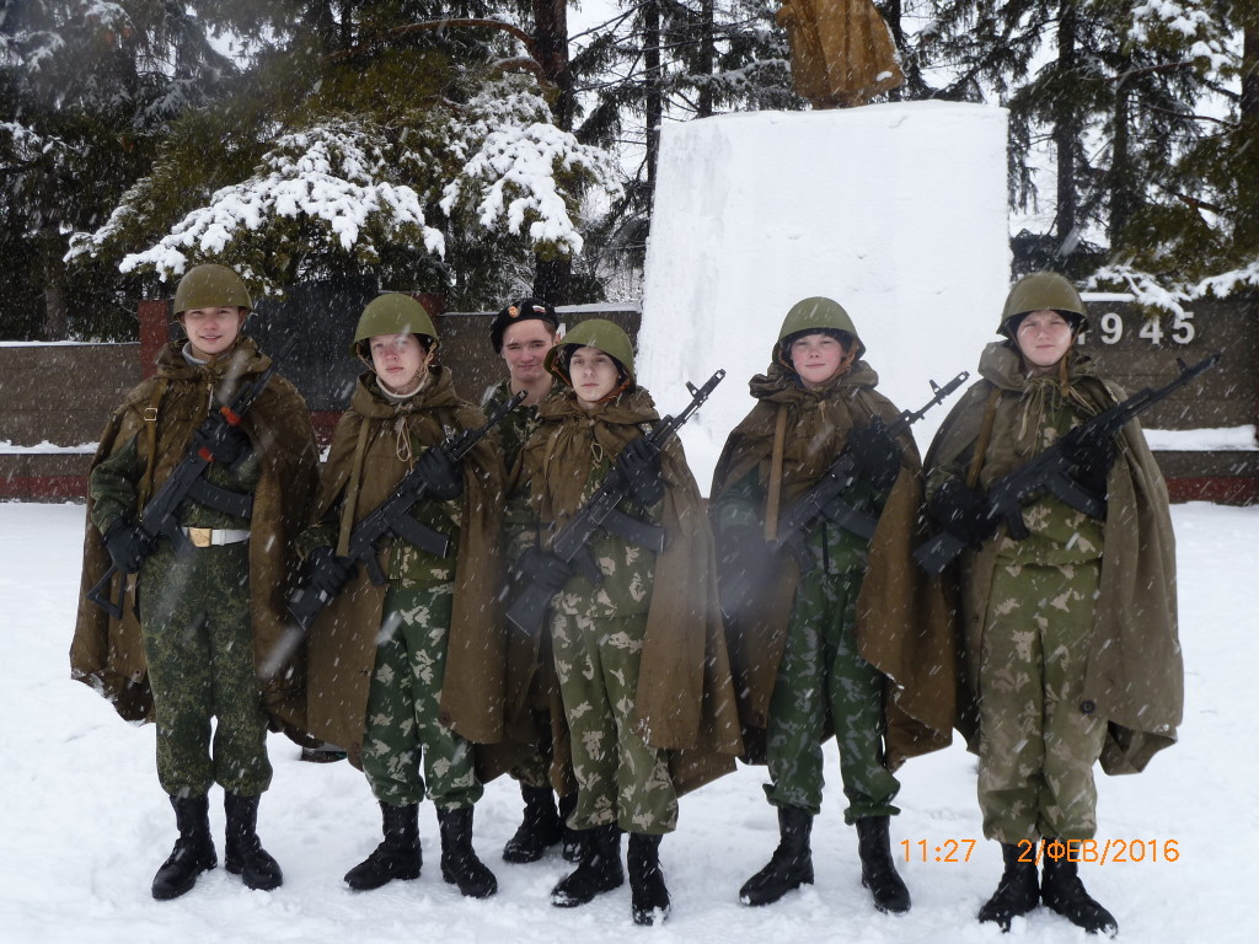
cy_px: 472
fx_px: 1528
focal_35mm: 42
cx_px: 630
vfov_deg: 34.3
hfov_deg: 44.8
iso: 80
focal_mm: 6.9
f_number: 4
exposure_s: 1/160
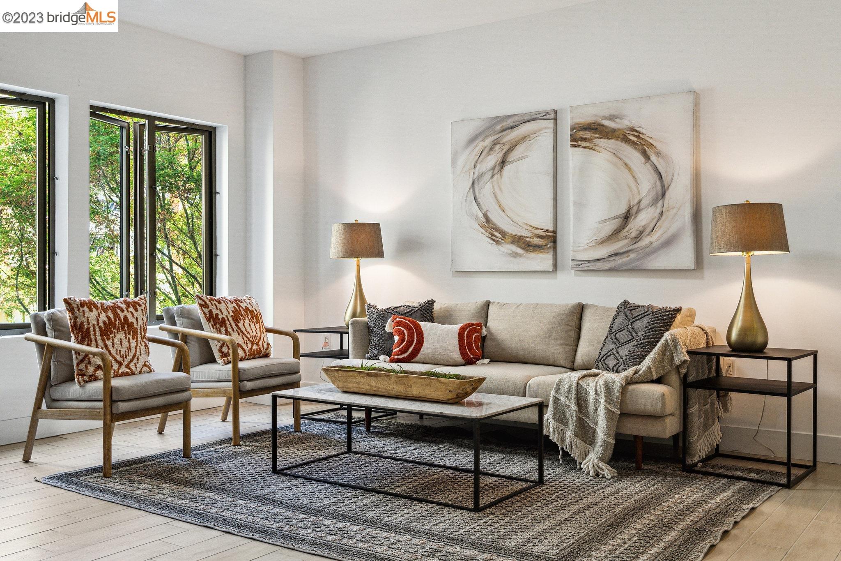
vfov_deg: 37.8
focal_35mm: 35
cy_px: 280
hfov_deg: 54.4
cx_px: 420
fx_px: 818
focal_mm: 35
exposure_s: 1/25
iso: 320
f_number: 8
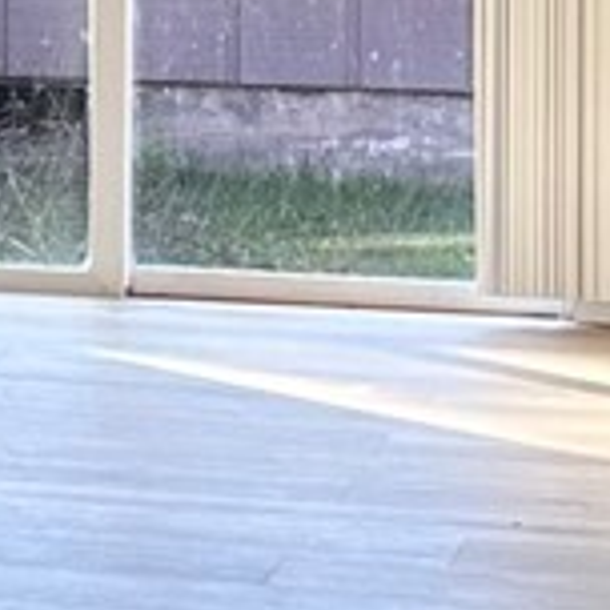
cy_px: -112
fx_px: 4446
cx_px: -1405
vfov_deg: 7.8
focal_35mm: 223
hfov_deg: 6.8
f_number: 1.78
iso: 64
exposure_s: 1/120
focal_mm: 6.86
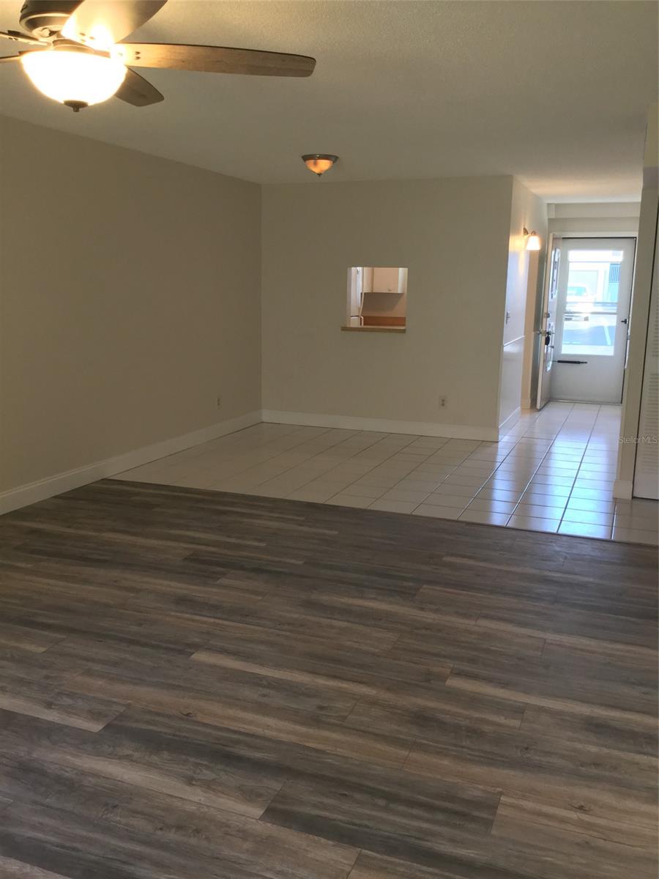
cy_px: 440
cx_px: 330
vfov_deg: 58.4
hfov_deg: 45.4
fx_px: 787
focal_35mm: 31
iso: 80
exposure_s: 1/30
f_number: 2.4
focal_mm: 3.3
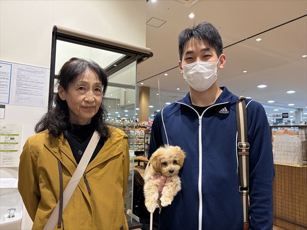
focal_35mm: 26
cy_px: 115
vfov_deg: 53.1
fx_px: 231
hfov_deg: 67.3
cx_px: 154
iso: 100
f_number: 1.6
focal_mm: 5.96
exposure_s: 1/100
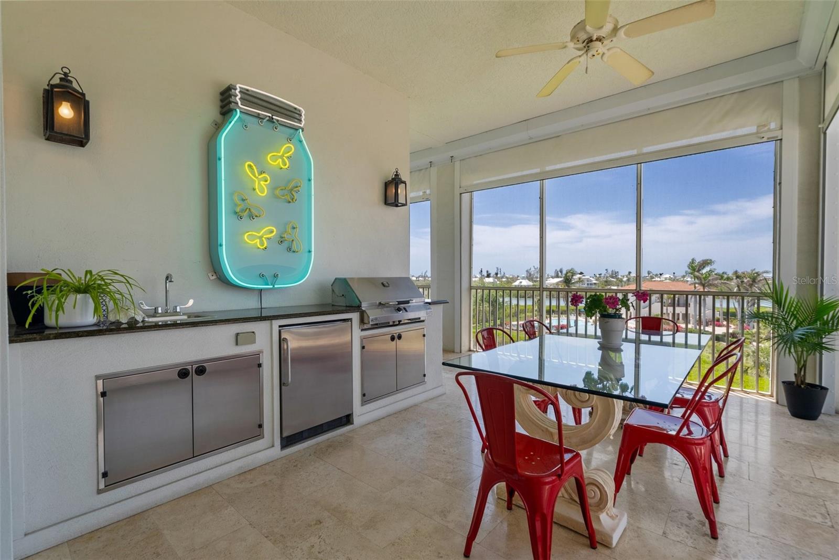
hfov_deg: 100.4
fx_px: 350
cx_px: 420
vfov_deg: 77.3
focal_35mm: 15
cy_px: 280
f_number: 9
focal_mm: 15
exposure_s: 1/30
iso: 250
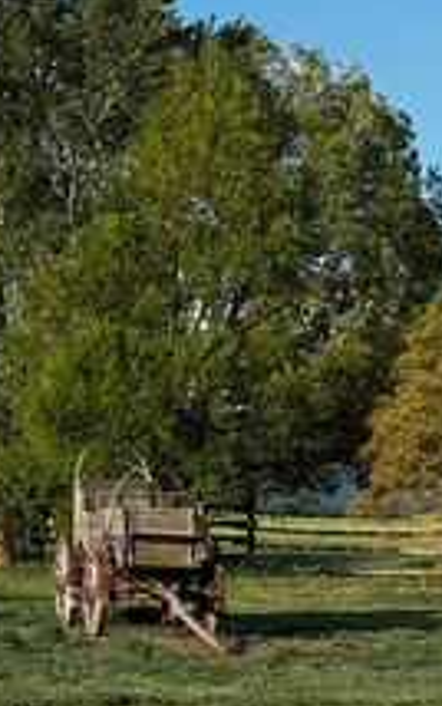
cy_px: 394
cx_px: -228
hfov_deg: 10.6
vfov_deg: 17.5
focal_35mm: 119
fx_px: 2290
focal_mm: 6.76
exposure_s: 1/1818
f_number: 1.78
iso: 64
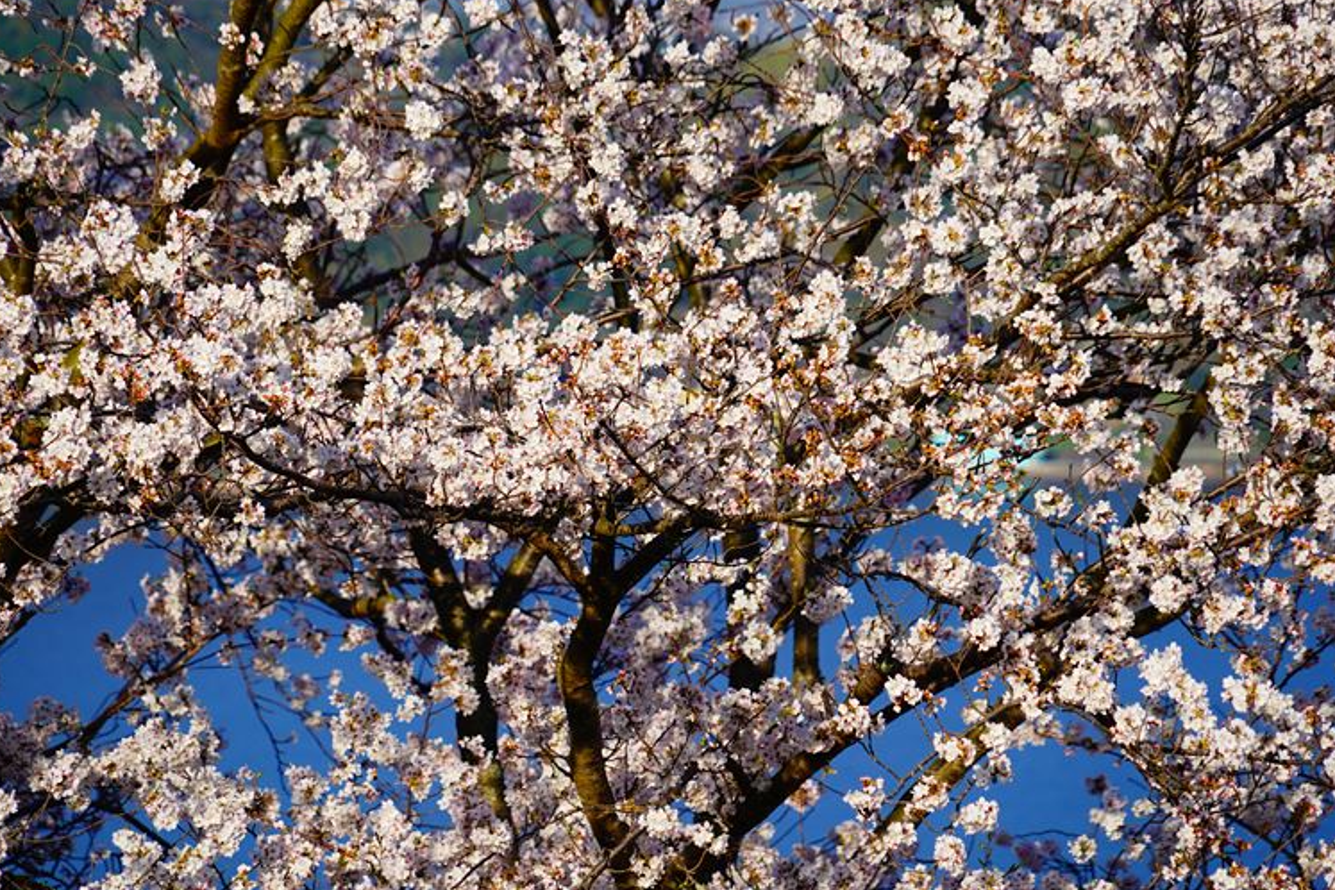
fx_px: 9530
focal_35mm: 257
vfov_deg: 5.3
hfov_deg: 8.0
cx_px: 692
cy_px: 424
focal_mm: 240
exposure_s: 1/350
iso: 125
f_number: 8
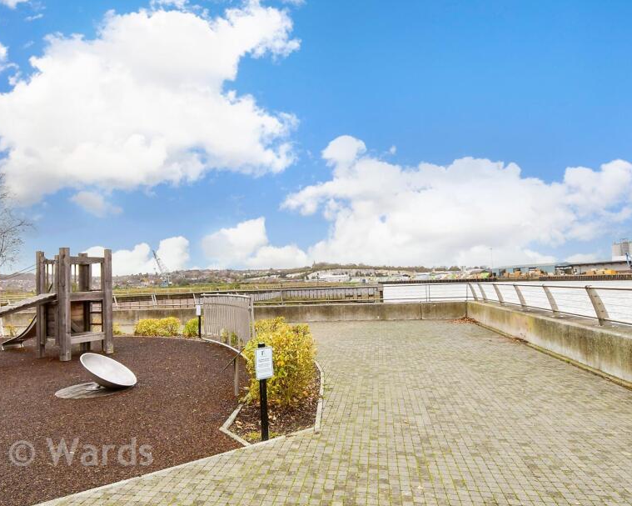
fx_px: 355
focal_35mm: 19
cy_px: 257
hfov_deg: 83.1
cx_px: 286
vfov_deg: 70.8
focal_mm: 10
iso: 400
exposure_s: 1/160
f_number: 8
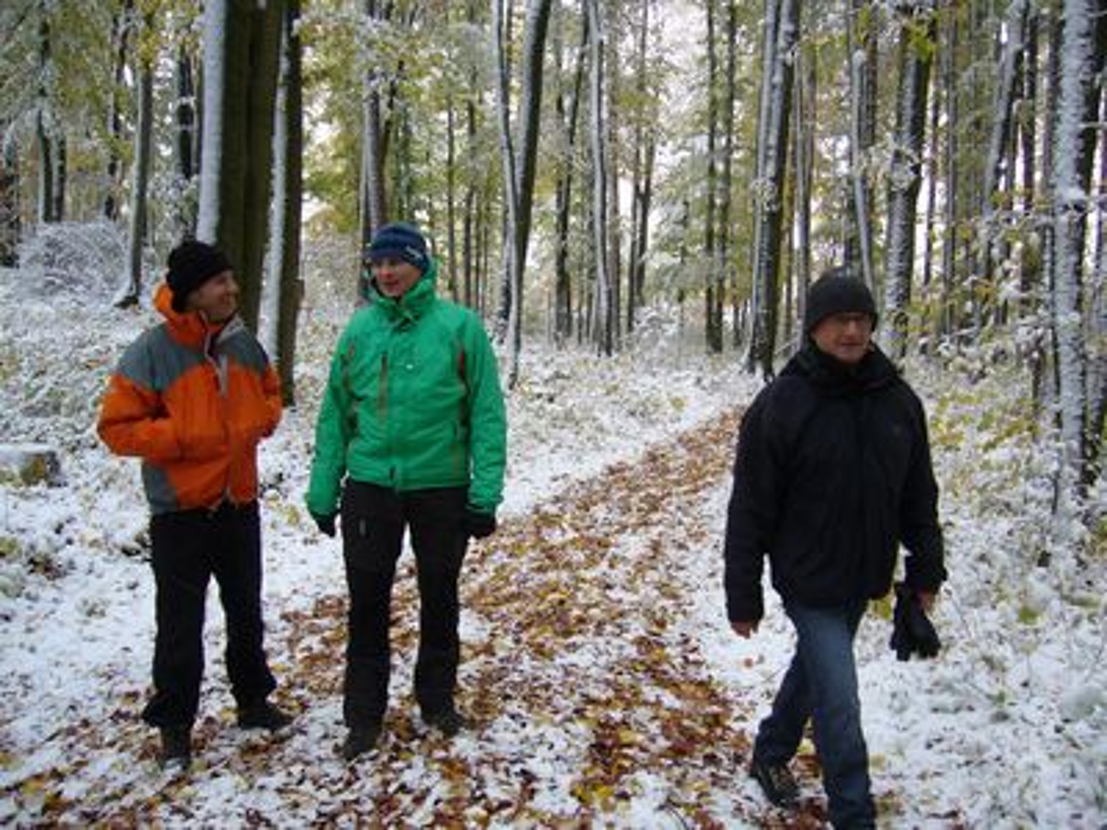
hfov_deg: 52.6
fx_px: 1119
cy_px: 415
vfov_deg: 40.7
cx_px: 554
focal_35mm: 35
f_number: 2.8
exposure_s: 1/50
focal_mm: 5.8
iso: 80
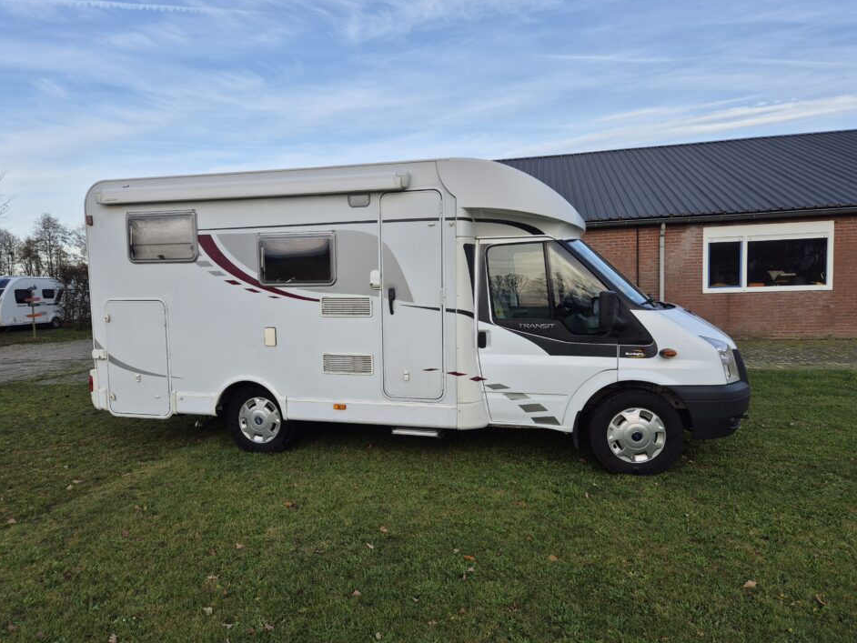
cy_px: 337
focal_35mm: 25
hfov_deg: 69.3
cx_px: 406
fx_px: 619
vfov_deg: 54.9
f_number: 1.8
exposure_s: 1/648
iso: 25
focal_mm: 5.4
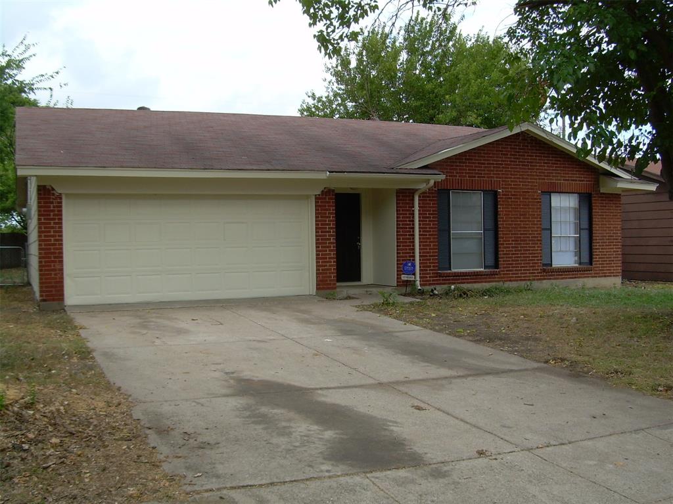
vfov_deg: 37.7
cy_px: 252
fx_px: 739
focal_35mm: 38
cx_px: 336
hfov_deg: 49.0
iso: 50
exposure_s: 1/162
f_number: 4.6
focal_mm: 6.3
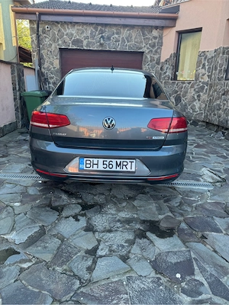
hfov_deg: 56.8
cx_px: 114
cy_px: 152
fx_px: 212
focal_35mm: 24
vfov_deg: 71.6
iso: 64
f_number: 1.78
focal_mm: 6.76
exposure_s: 1/258
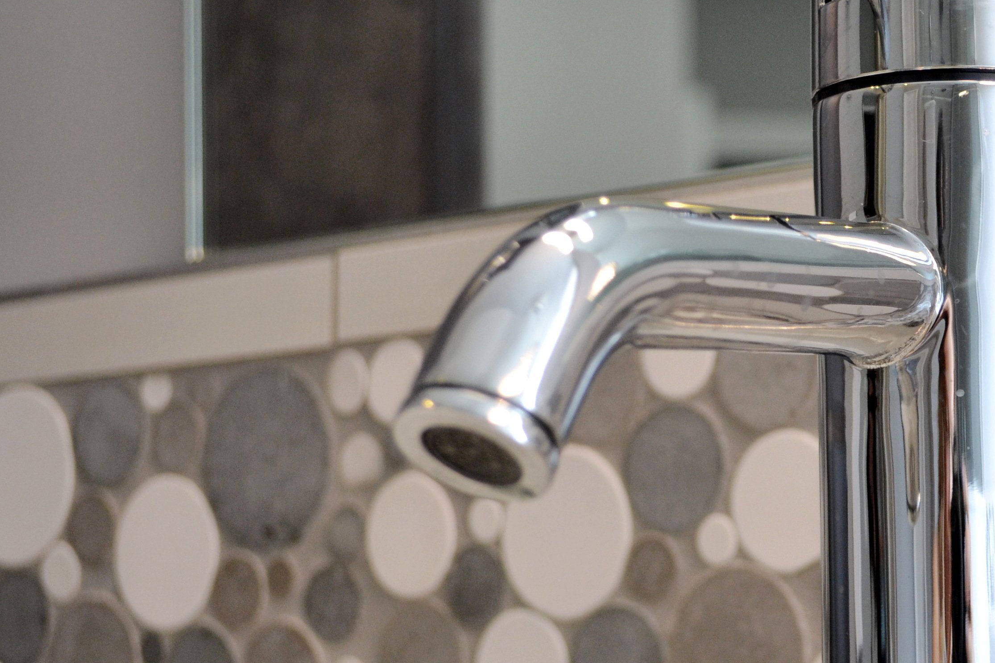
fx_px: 2570
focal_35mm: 93
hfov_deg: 21.4
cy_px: 548
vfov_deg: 14.6
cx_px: 907
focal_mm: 30
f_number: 4.5
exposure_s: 1/60
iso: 560
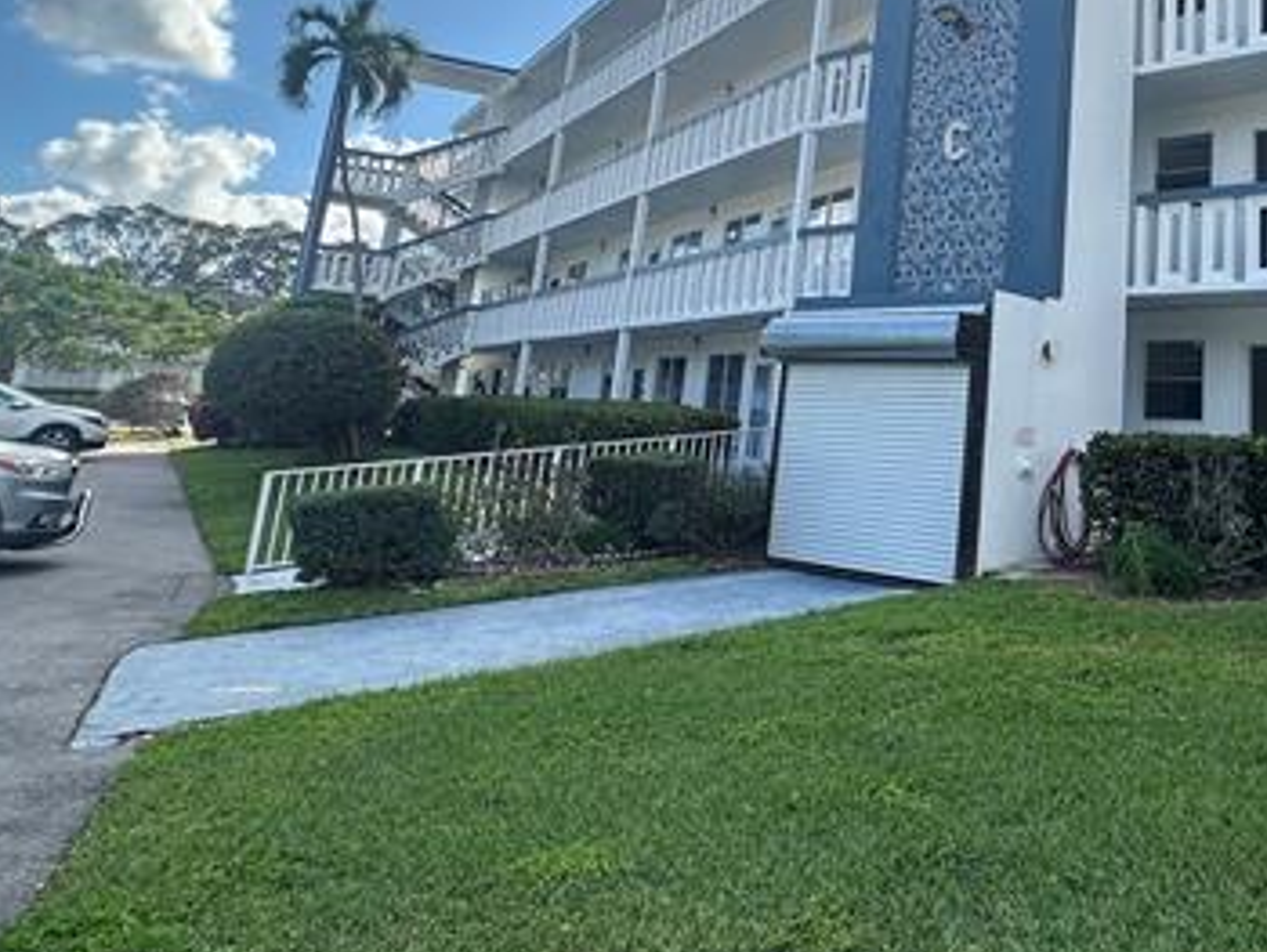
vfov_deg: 41.3
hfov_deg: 51.0
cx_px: 1115
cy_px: 123
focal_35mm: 32
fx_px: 1172
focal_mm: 2.22
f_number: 2.2
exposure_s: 1/836
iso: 40
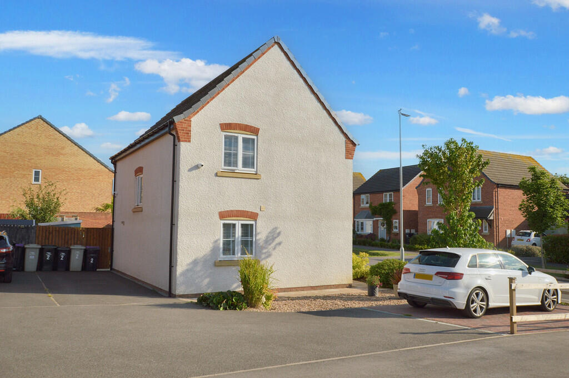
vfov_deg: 43.5
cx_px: 284
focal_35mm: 30
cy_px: 189
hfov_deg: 62.0
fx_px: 474
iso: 200
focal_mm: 20
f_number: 8
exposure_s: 1/800
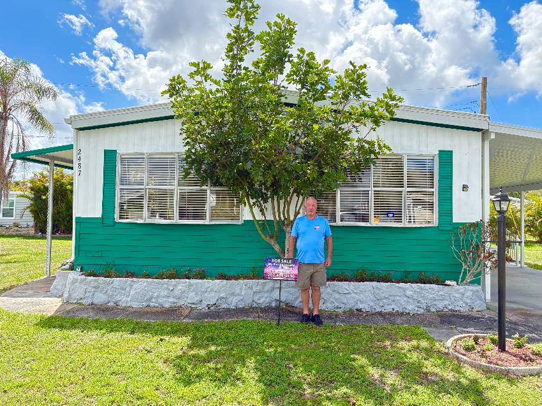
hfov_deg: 67.3
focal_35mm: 26
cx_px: 271
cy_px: 203
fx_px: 407
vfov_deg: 53.0
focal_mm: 5.96
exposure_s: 1/1420
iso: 64
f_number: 1.6
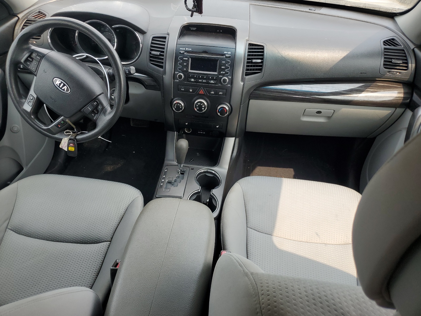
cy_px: 158
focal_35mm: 26
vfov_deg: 53.1
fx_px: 316
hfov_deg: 67.3
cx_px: 210
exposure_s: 1/435
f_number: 1.5
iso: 50
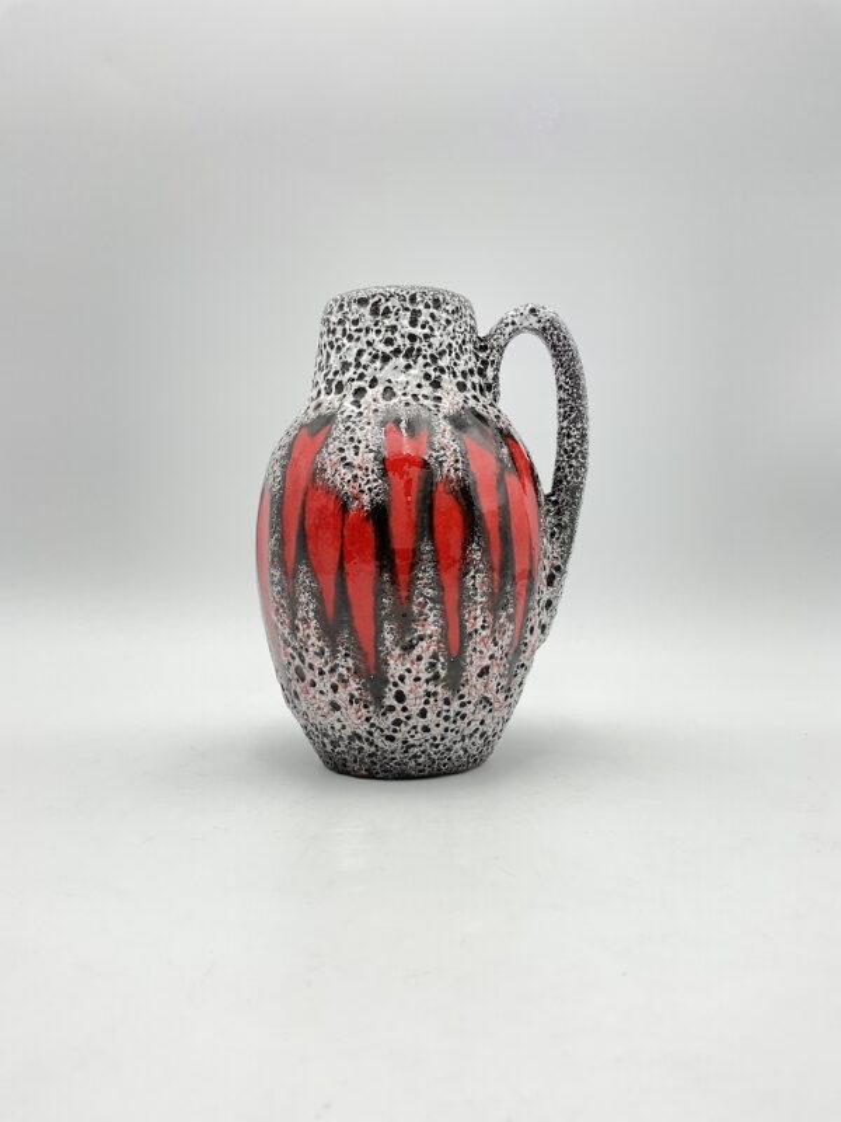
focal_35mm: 29
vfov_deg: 61.7
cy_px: 561
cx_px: 420
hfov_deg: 48.2
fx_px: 939
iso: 20
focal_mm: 3
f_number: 1.8
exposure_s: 1/141
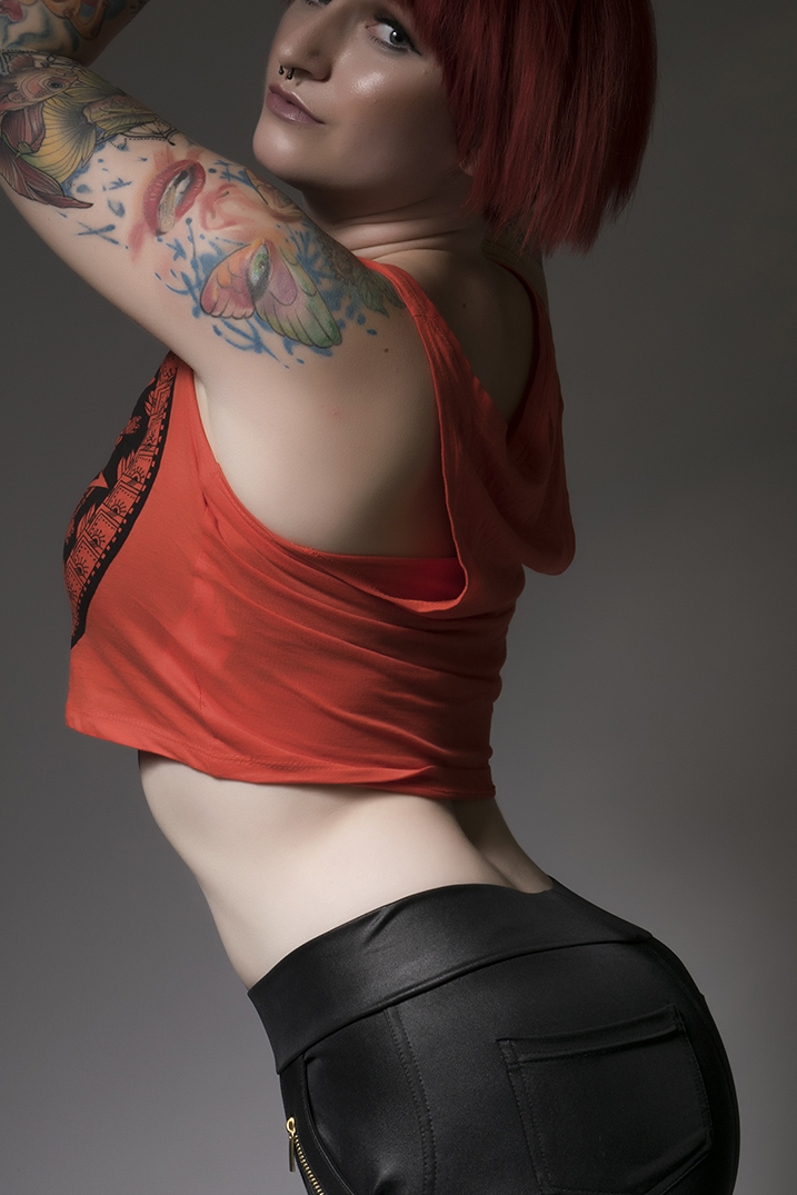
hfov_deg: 11.2
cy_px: 571
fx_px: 4074
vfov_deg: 16.7
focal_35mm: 123
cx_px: 432
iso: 100
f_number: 13
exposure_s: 1/160
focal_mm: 55
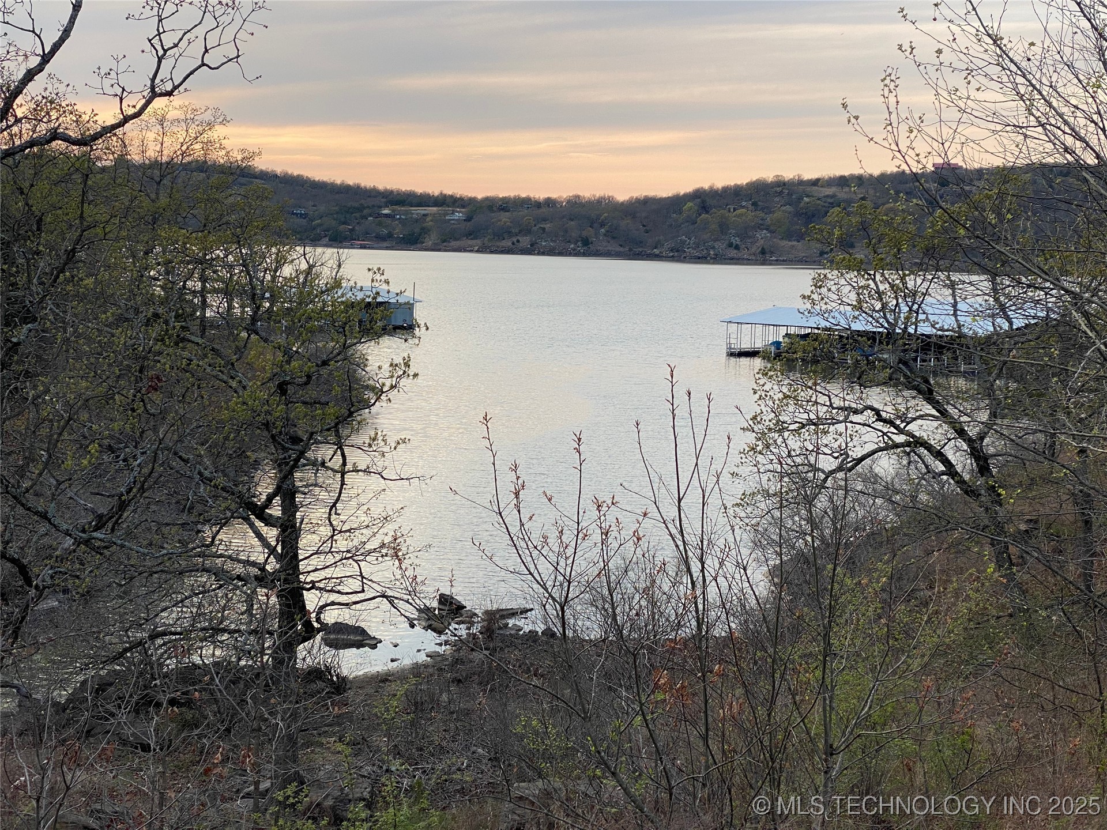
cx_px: 554
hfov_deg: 36.8
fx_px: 1663
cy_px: 415
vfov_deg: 28.0
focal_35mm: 52
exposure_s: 1/175
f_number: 2
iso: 20
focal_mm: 6
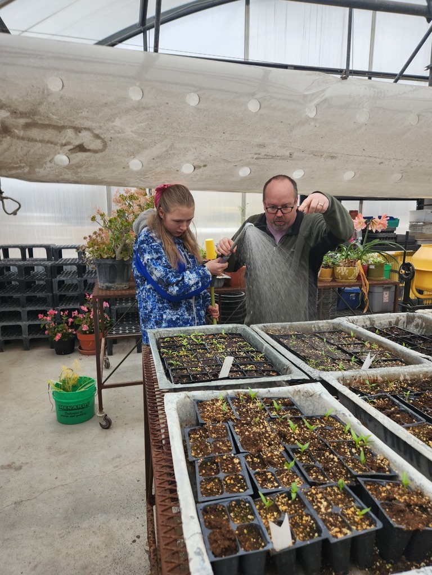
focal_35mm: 23
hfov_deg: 58.9
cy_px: 288
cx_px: 216
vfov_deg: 73.9
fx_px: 383
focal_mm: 5.4
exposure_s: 1/180
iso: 50
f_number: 1.8
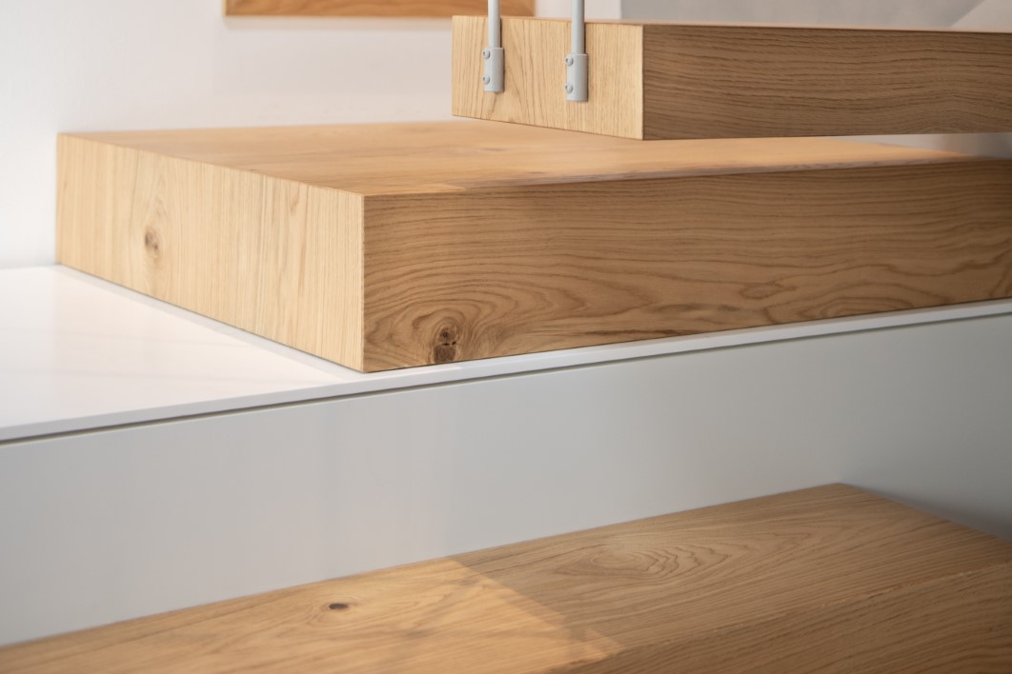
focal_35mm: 61
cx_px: 507
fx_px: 1715
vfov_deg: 21.1
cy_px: -69
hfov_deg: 32.9
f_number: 3.2
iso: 250
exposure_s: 1/125
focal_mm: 40
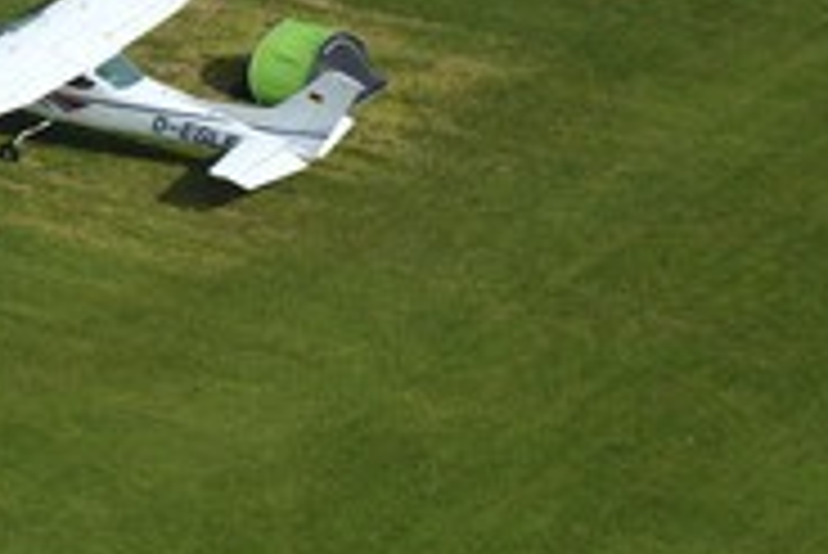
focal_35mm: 457
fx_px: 10519
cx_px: 18
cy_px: 14
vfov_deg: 3.0
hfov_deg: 4.5
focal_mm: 200
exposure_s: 1/800
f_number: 10
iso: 400
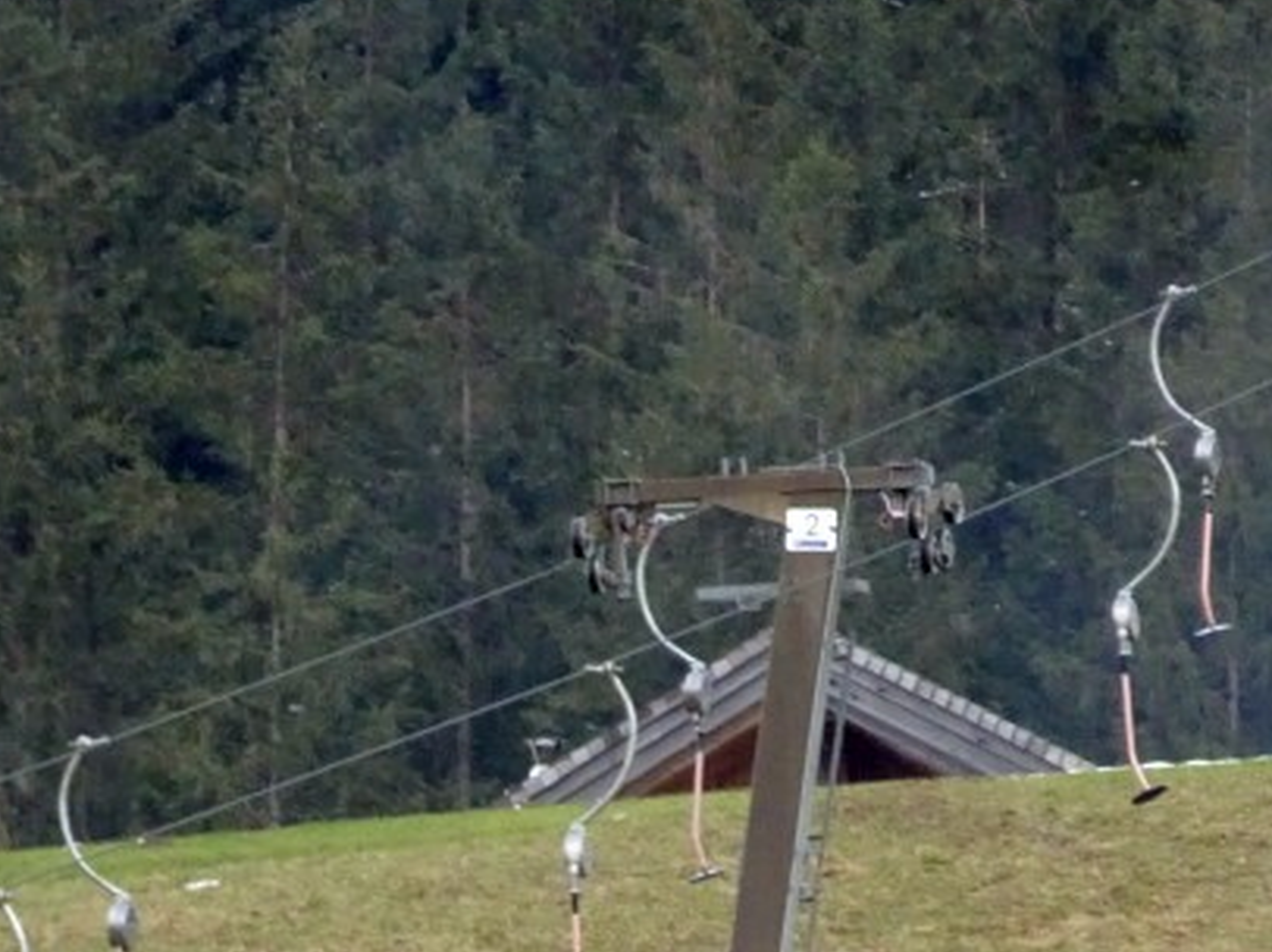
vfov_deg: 1.6
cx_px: 774
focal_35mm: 952
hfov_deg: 2.1
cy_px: 905
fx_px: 34962
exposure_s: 1/250
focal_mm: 64.38
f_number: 6.3
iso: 800
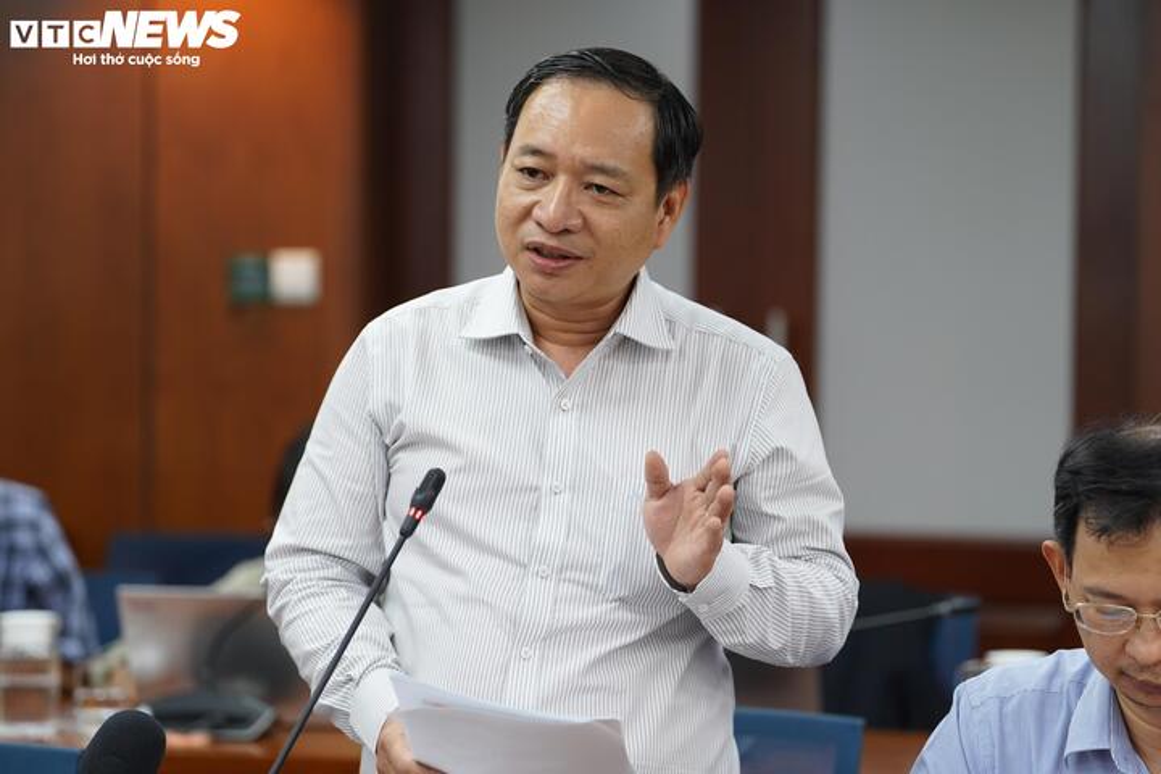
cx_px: 580
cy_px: 387
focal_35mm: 121
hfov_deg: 16.9
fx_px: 3902
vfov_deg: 11.3
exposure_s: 1/500
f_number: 2.8
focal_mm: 121
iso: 1250
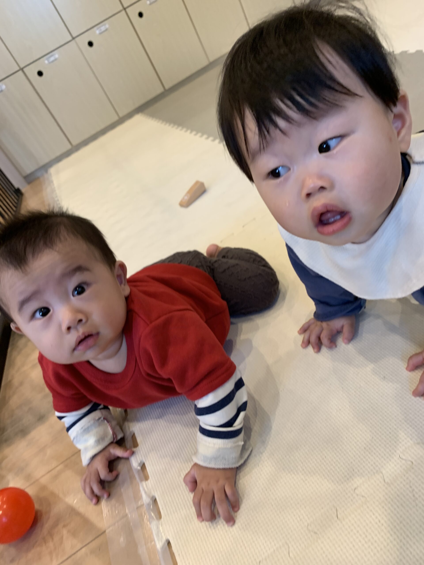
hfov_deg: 53.1
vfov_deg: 67.3
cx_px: 212
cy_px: 282
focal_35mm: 26
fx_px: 425
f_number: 1.8
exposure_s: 1/60
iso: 125
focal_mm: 4.25
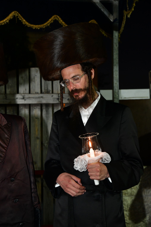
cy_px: 114
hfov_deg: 20.6
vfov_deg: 30.5
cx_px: 76
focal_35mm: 66
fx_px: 415
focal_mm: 66
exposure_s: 1/100
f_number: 5.6
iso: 4000
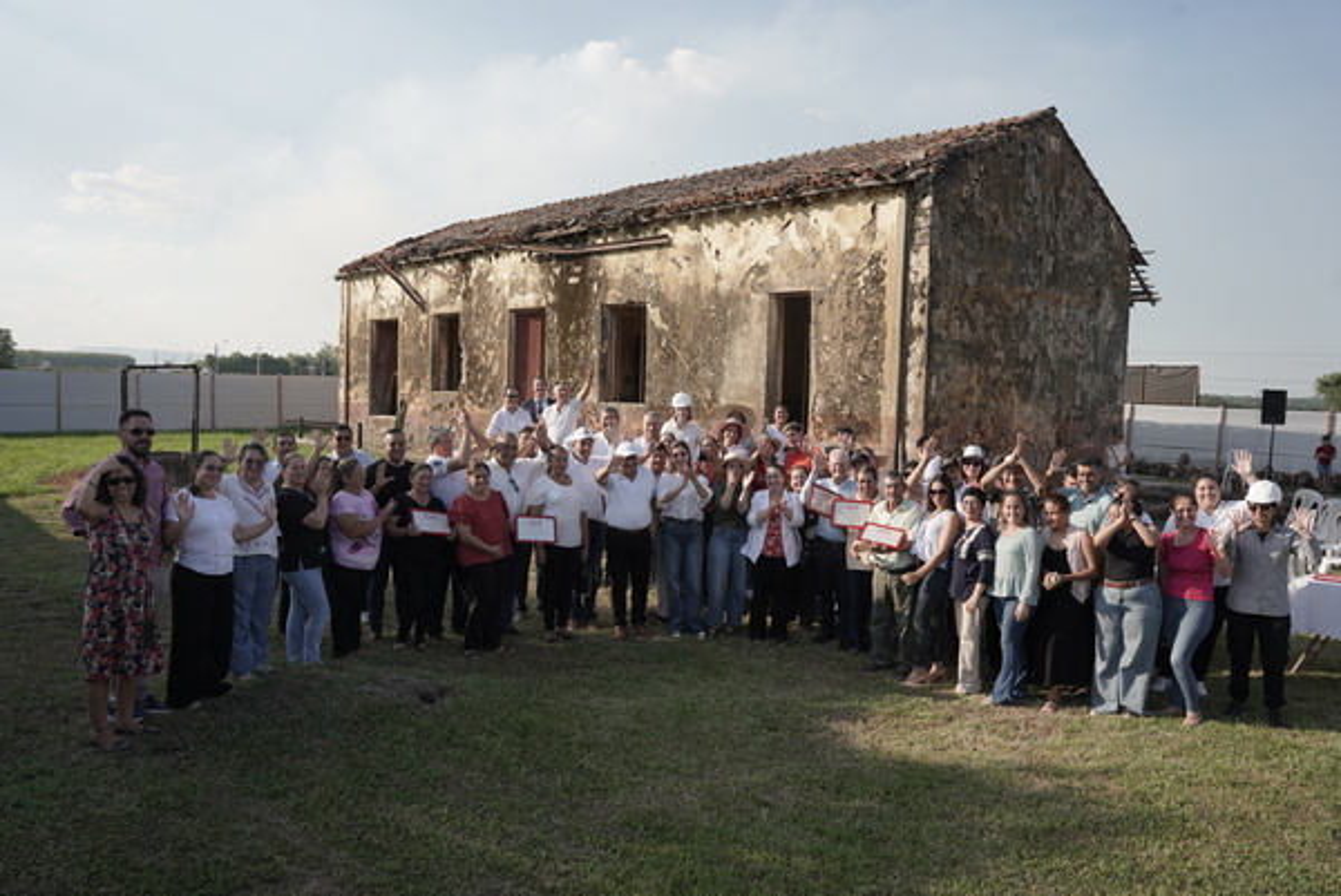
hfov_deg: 73.7
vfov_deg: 53.2
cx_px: 670
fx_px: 895
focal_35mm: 24
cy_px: 448
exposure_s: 1/400
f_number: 6.3
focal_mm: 24
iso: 160
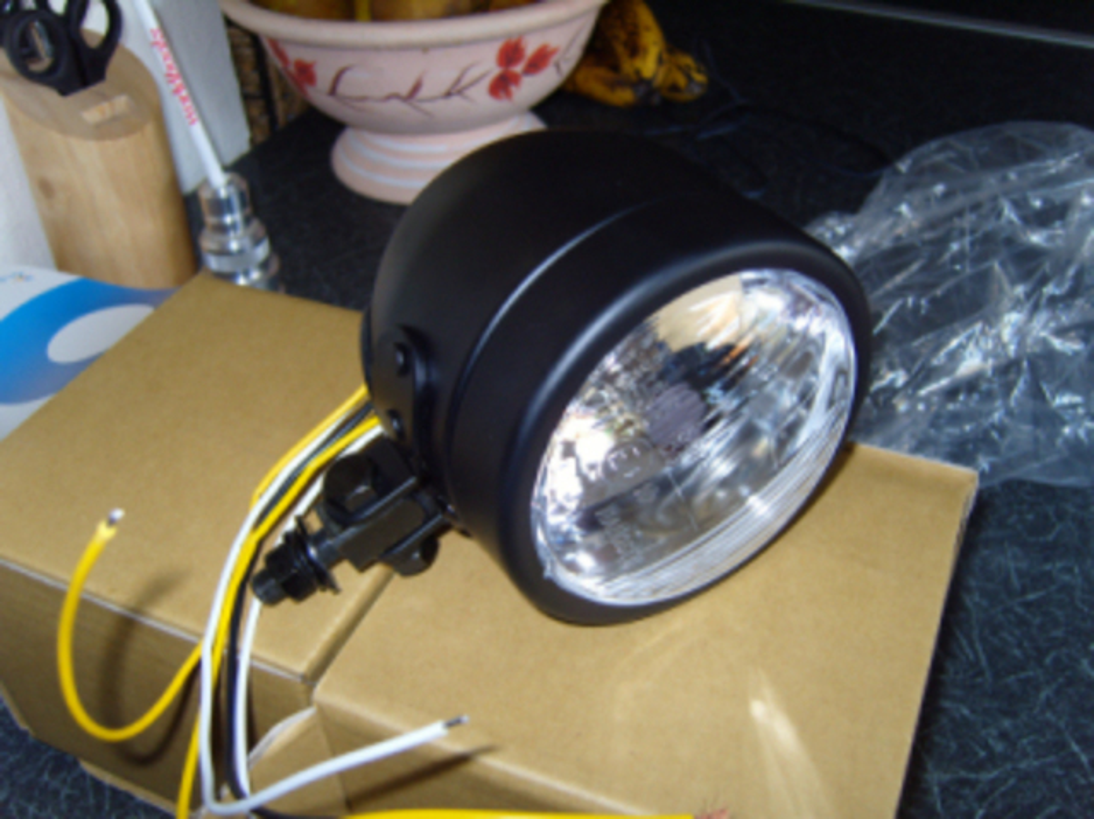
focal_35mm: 35
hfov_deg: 52.7
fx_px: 1105
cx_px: 547
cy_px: 410
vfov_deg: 40.6
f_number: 2.8
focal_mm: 7.4
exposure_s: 1/30
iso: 100
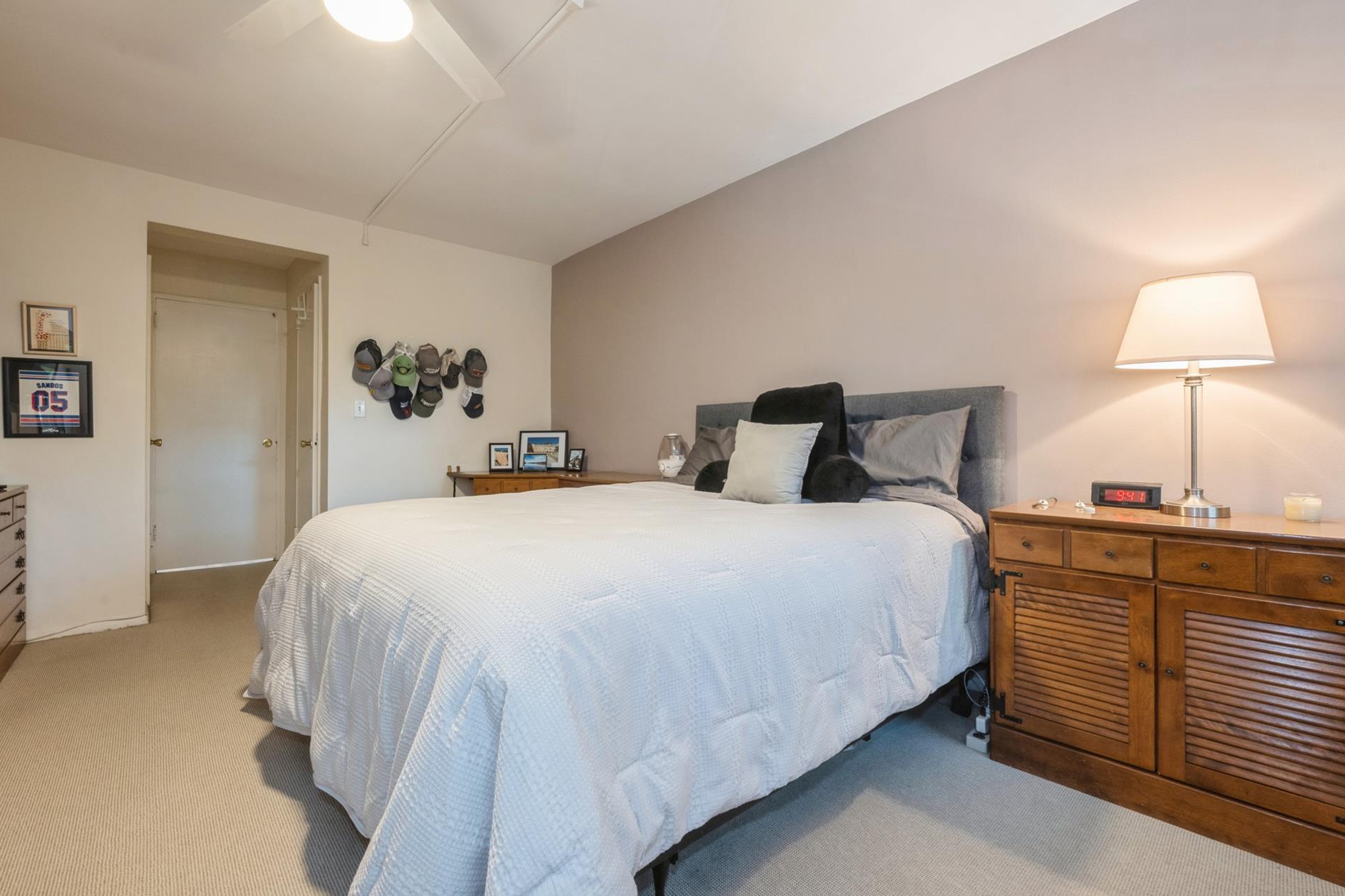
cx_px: 639
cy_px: 430
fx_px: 560
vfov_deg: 77.3
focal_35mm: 15
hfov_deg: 100.3
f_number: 11
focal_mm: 14
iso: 400
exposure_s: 1/3
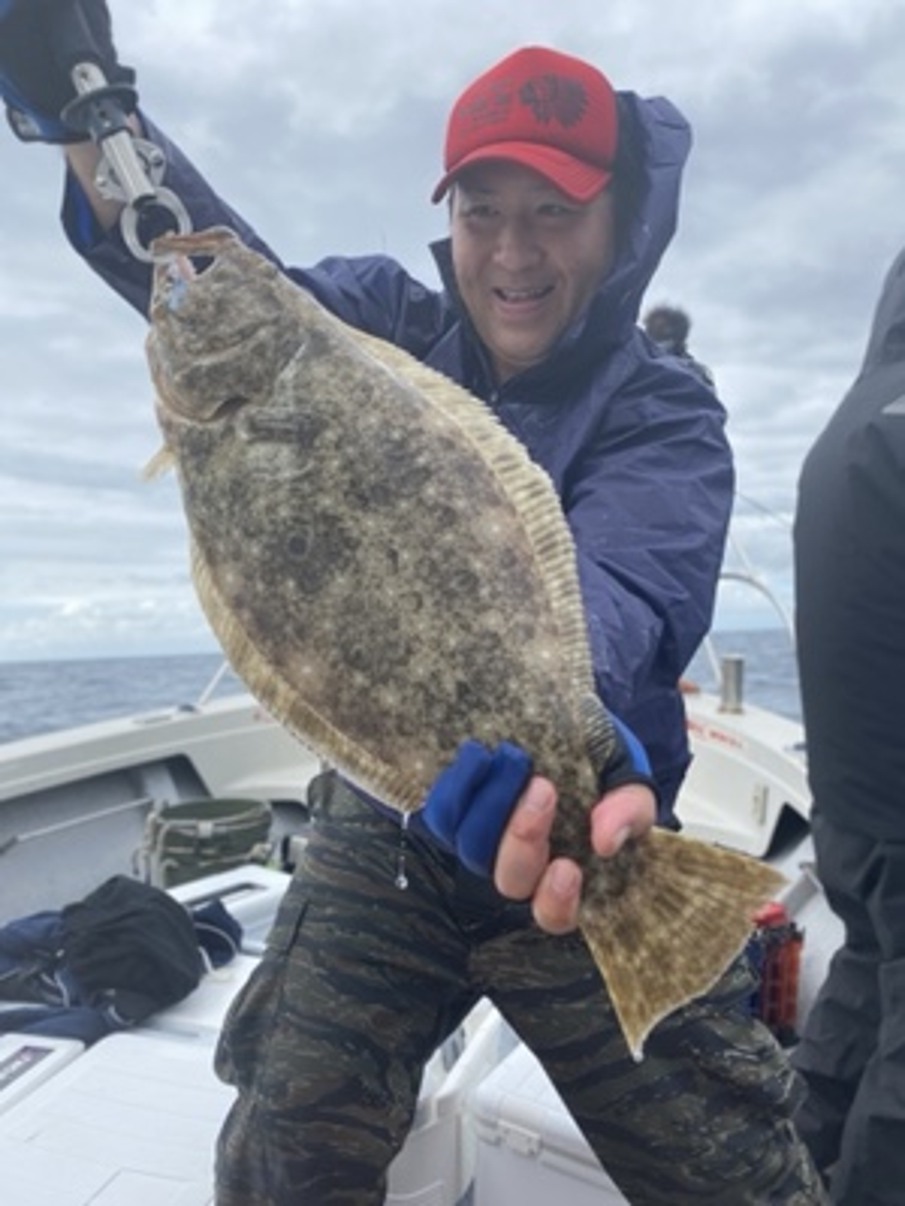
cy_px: 603
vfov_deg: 67.3
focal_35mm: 26
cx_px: 452
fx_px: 906
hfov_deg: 53.1
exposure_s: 1/1429
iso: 32
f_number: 1.8
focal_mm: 4.25
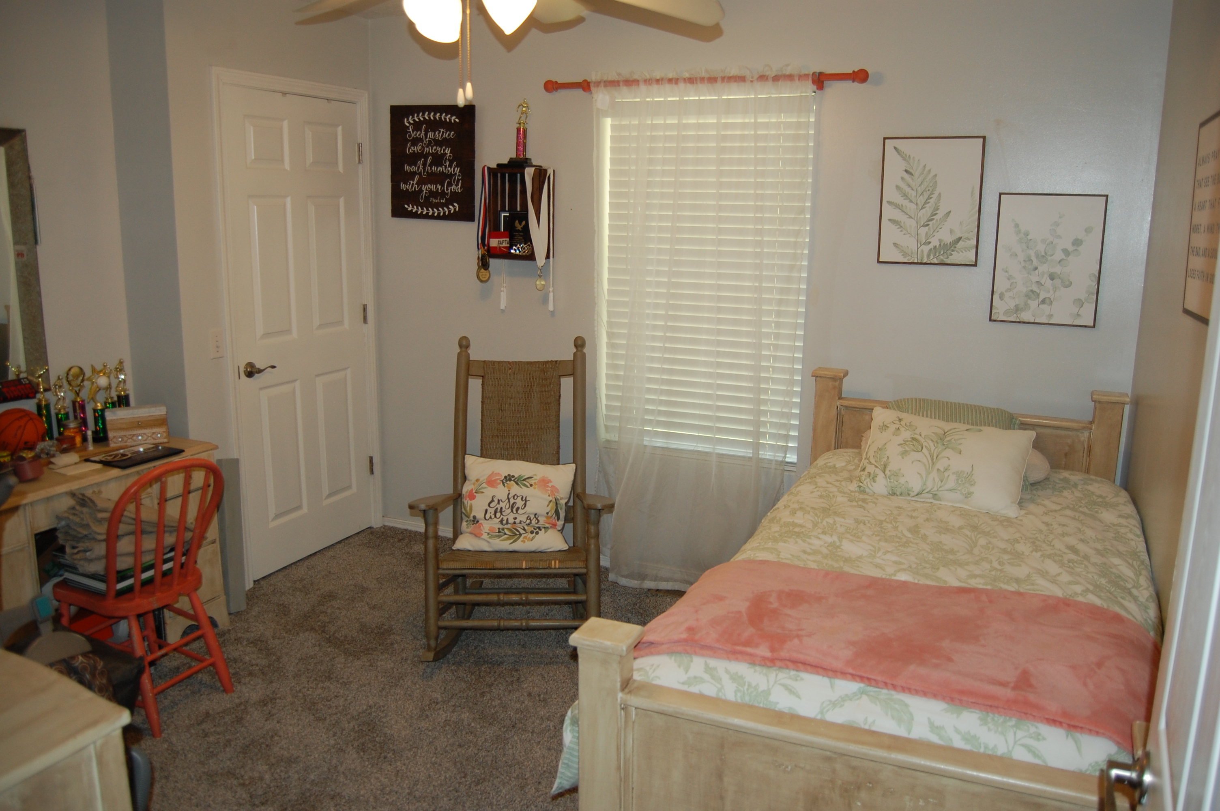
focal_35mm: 27
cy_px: 406
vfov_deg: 47.8
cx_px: 610
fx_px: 914
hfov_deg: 67.4
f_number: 3.5
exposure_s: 1/60
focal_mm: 18
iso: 400
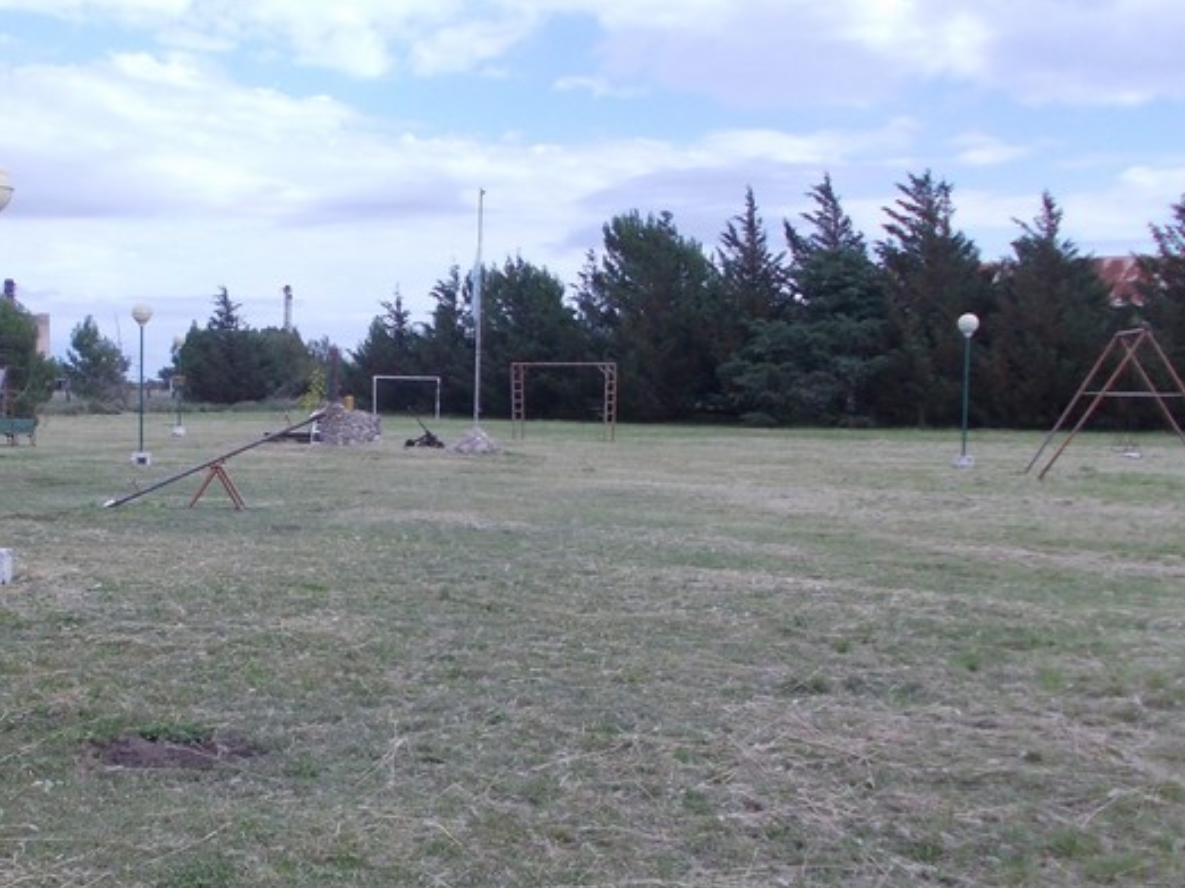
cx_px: 360
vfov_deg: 35.1
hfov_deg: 44.8
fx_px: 1403
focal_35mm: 41
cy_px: 492
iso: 80
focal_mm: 4
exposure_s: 1/200
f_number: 5.4
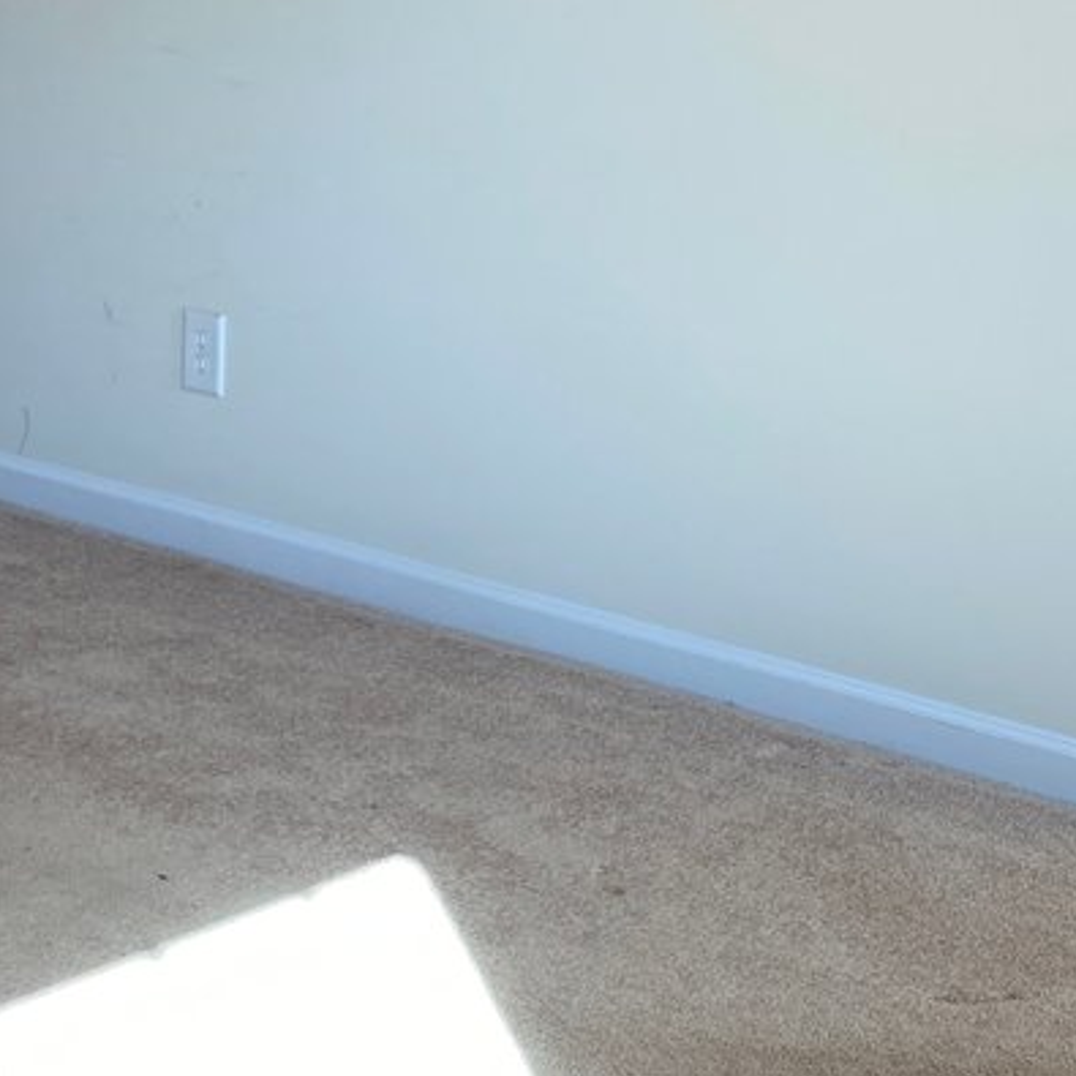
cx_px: 661
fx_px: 3095
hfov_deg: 19.7
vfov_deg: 19.7
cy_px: 410
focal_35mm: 88
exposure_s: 1/120
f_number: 1.8
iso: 40
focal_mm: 4.25
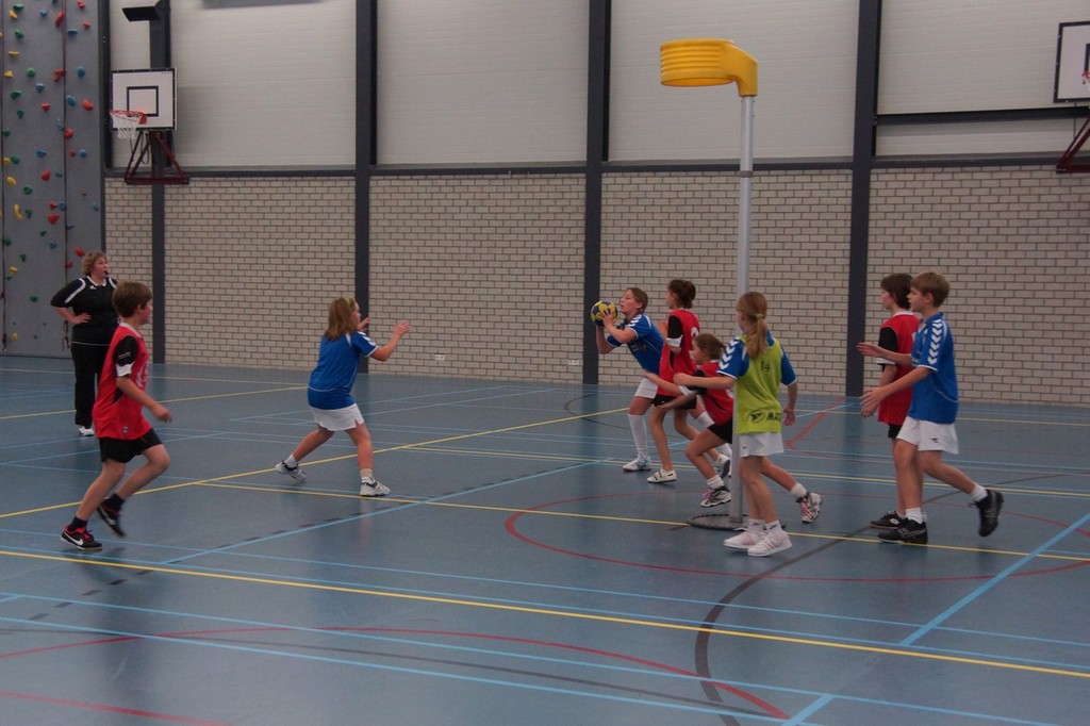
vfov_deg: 29.8
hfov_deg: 43.6
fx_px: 1362
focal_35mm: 45
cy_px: 363
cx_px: 545
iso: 1000
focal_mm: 30
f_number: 5
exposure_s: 1/160
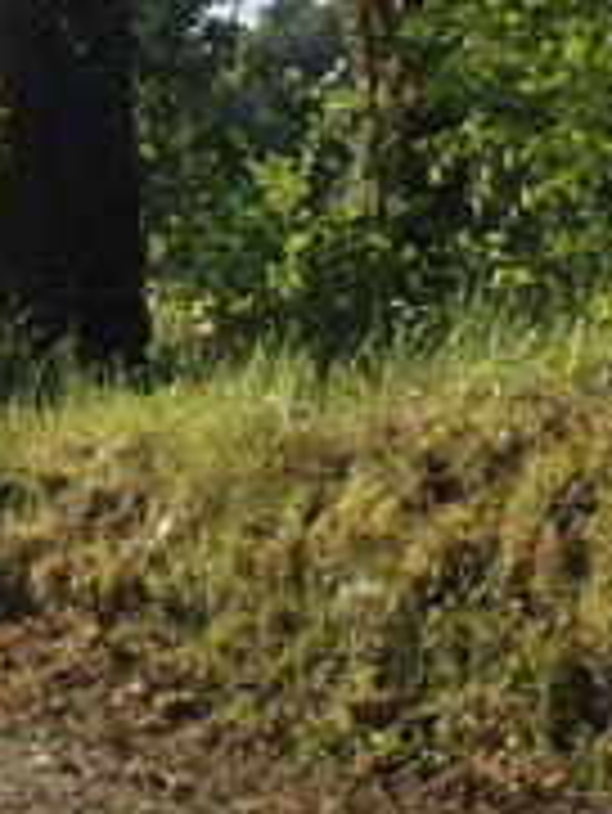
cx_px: -148
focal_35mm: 132
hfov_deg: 11.0
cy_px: 157
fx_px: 3108
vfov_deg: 14.8
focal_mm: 6
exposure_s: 1/400
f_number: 4
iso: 100
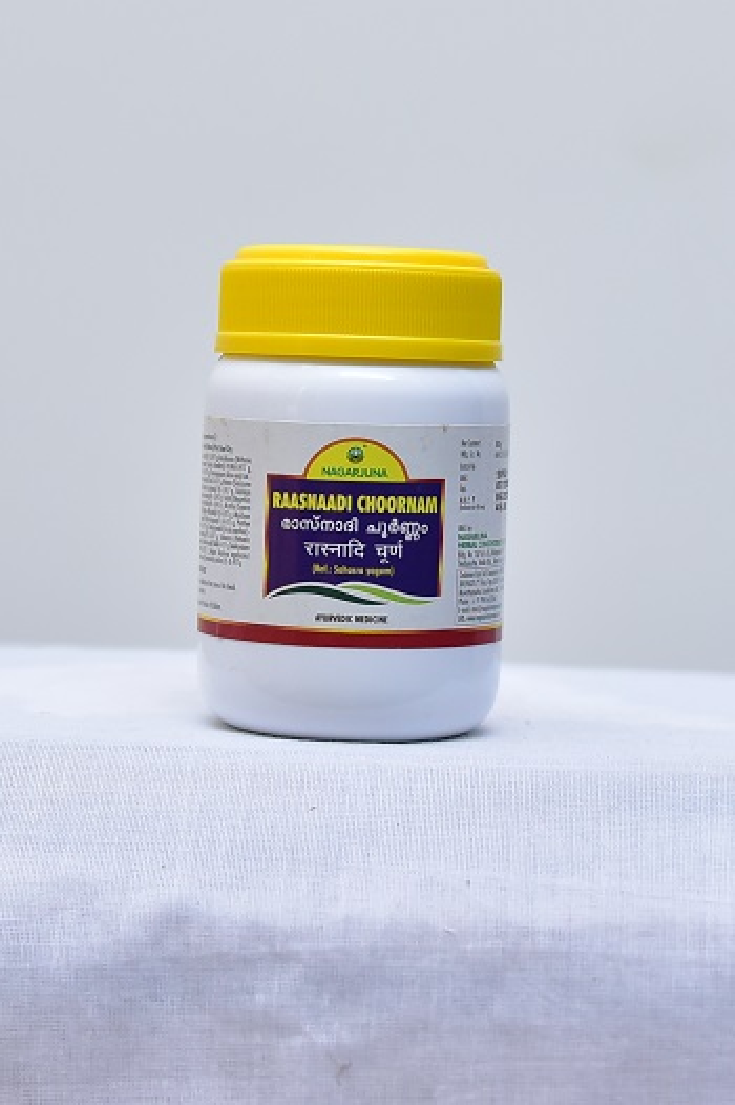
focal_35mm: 48
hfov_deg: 28.0
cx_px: 368
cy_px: 552
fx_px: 1472
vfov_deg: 41.1
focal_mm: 48
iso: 1250
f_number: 4
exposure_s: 1/125
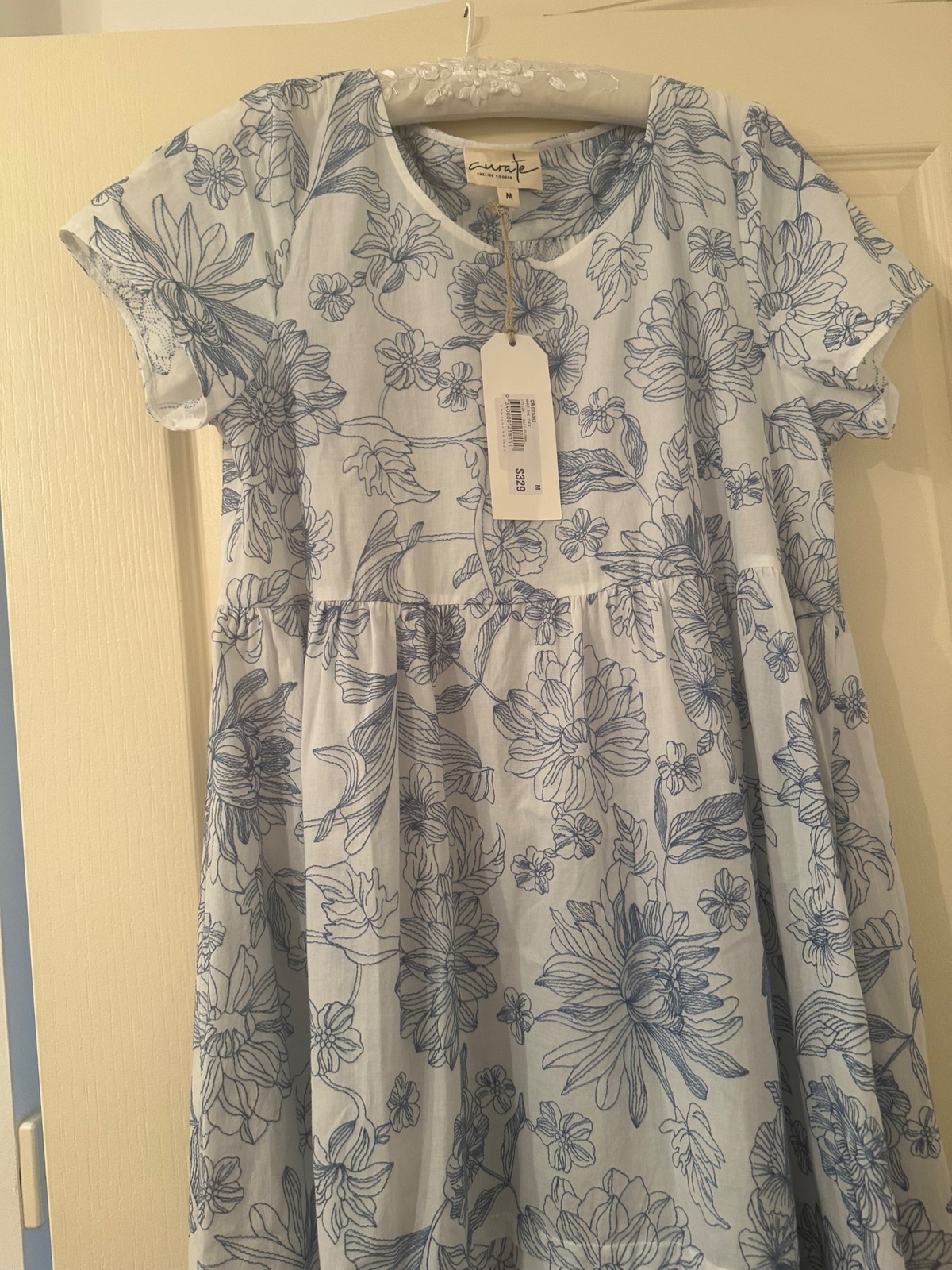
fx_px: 880
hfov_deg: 56.8
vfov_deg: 71.6
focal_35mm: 24
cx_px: 476
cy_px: 635
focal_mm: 6.86
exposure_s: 1/50
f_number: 1.78
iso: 250
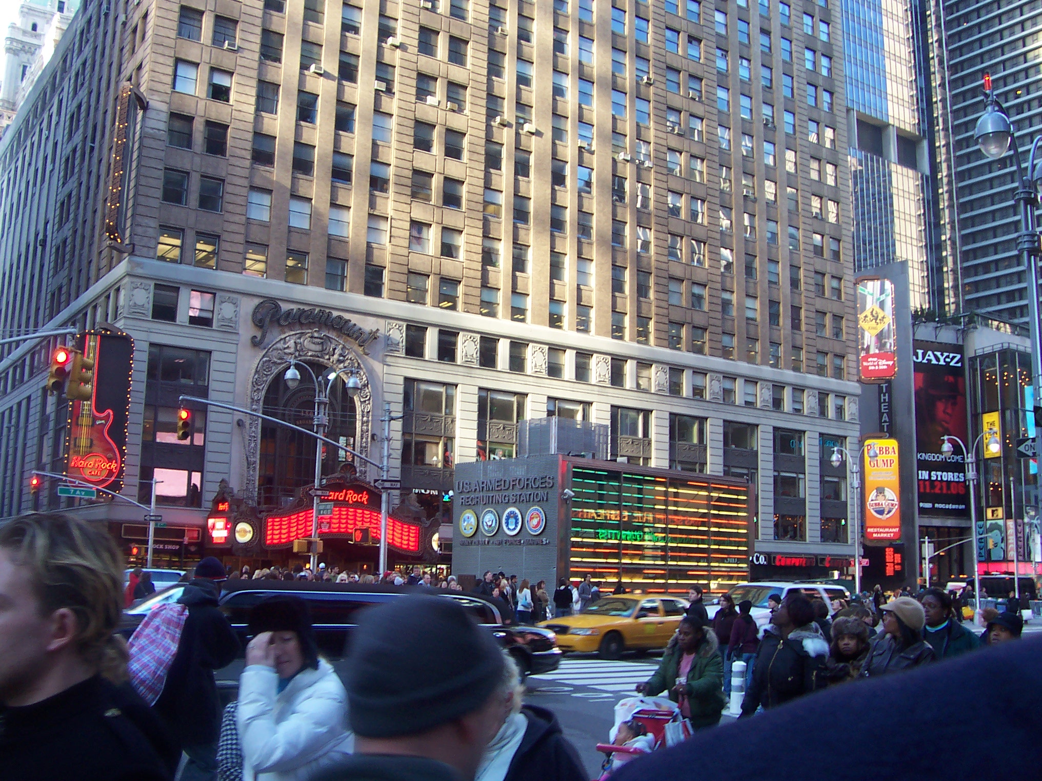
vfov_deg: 38.7
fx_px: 1114
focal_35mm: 37
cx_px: 521
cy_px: 390
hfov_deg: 50.1
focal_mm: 5.6
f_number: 2.8
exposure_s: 1/60
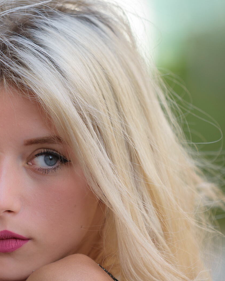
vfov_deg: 5.1
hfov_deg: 4.1
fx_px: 3138
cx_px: 24
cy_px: 172
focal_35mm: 377
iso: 200
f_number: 2.8
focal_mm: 175
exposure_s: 1/500
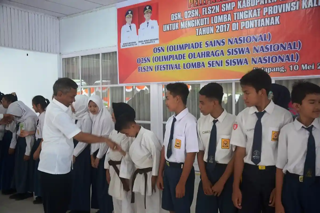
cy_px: 106
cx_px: 160
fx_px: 320
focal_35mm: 36
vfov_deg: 36.9
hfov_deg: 53.1
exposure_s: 1/40
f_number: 3.8
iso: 250
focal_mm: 24
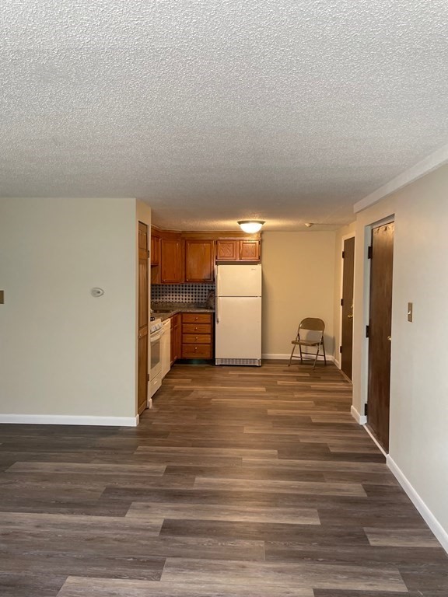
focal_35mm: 26
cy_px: 298
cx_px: 224
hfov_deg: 53.1
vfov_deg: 67.3
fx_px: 449
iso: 125
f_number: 1.6
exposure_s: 1/120
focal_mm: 4.2
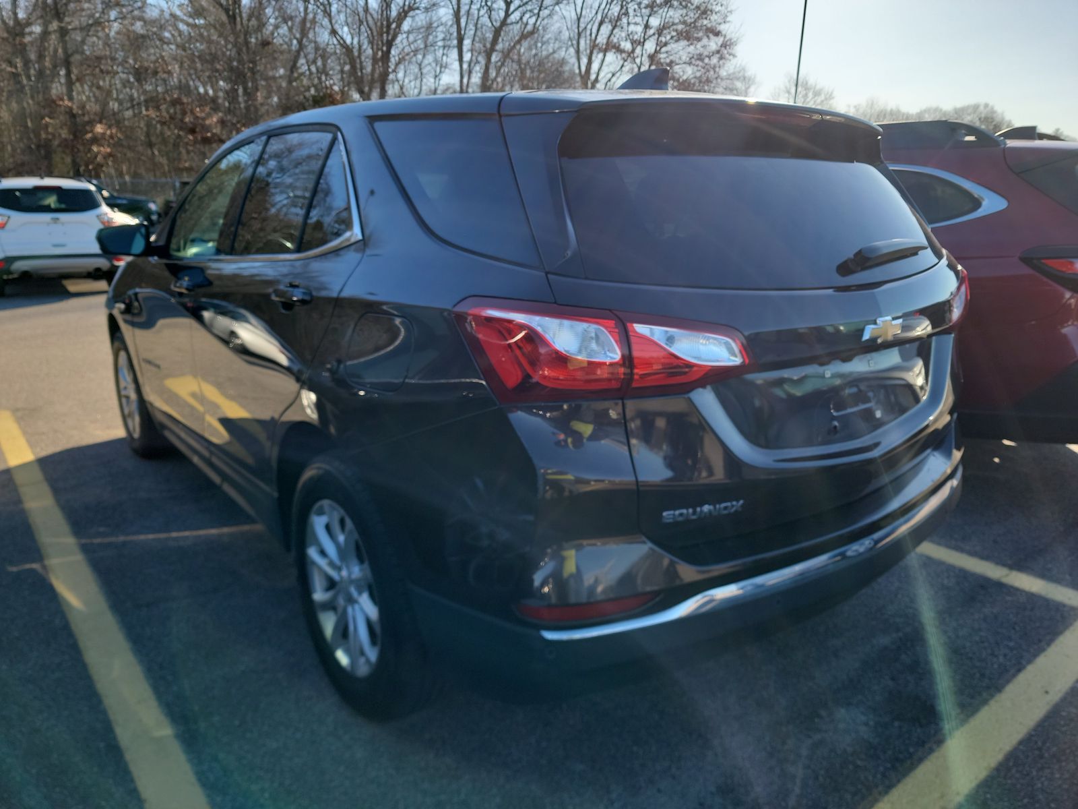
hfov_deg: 71.6
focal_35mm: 24
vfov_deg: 56.8
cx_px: 539
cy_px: 404
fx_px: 747
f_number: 1.8
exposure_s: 1/266
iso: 50
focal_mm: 6.7
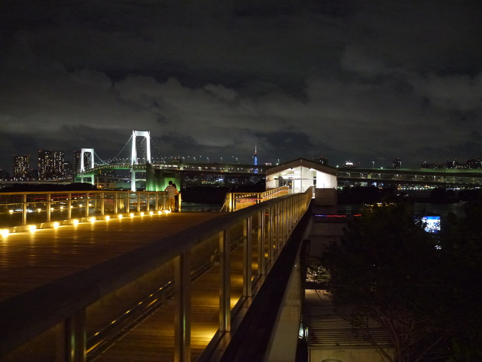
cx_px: 241
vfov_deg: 36.0
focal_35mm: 40
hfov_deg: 46.8
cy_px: 181
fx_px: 557
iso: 3200
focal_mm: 20
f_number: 2.8
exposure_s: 1/25
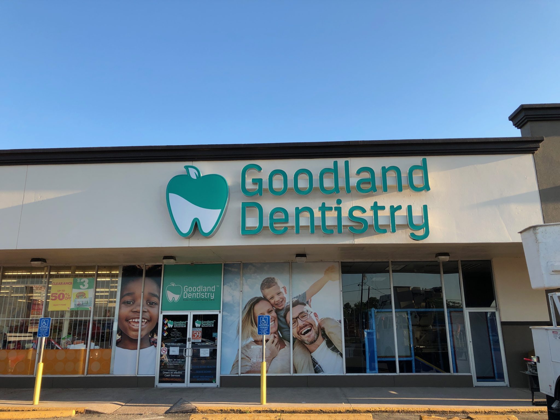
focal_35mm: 28
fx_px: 453
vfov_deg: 49.7
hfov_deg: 63.4
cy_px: 210
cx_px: 280
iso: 20
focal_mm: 3.99
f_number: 1.8
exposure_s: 1/470
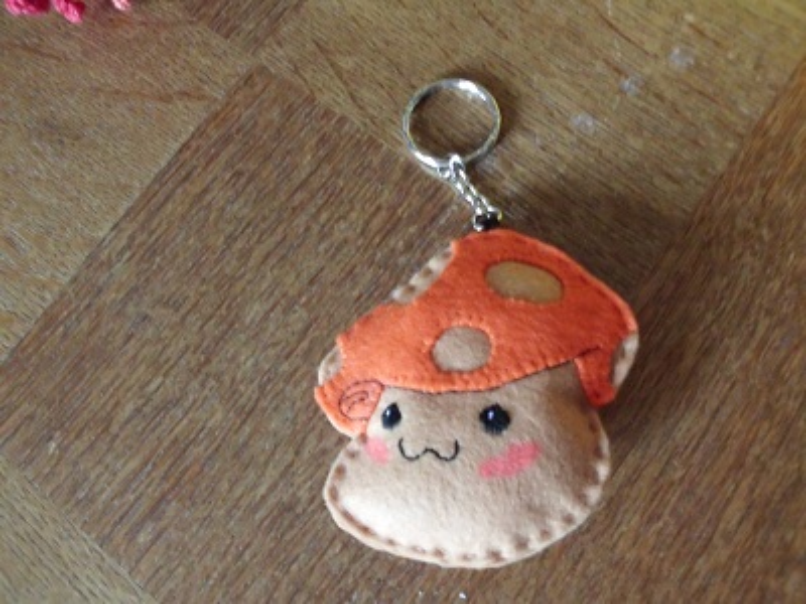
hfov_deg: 51.4
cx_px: 403
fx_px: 838
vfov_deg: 39.7
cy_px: 302
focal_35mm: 36
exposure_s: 1/5
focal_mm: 6.3
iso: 400
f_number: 2.9
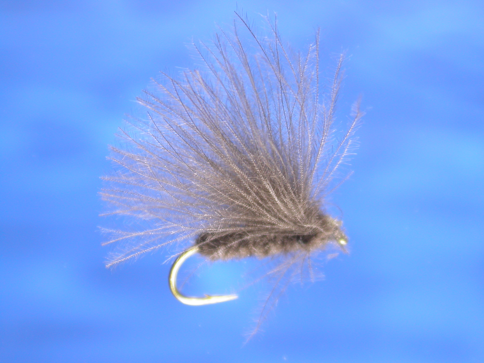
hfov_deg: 15.5
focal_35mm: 127
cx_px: 242
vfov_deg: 11.7
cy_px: 182
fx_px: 1776
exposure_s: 1/51.6
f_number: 4.5
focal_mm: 26.4
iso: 100
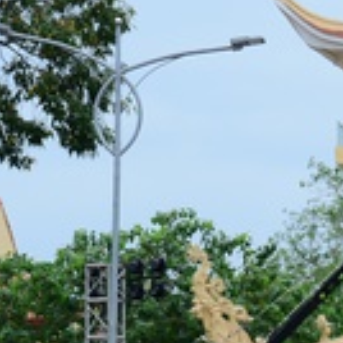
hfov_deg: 6.2
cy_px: 343
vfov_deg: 6.4
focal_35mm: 272
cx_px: 809
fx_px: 3049
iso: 400
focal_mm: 66
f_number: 5
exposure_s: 1/60
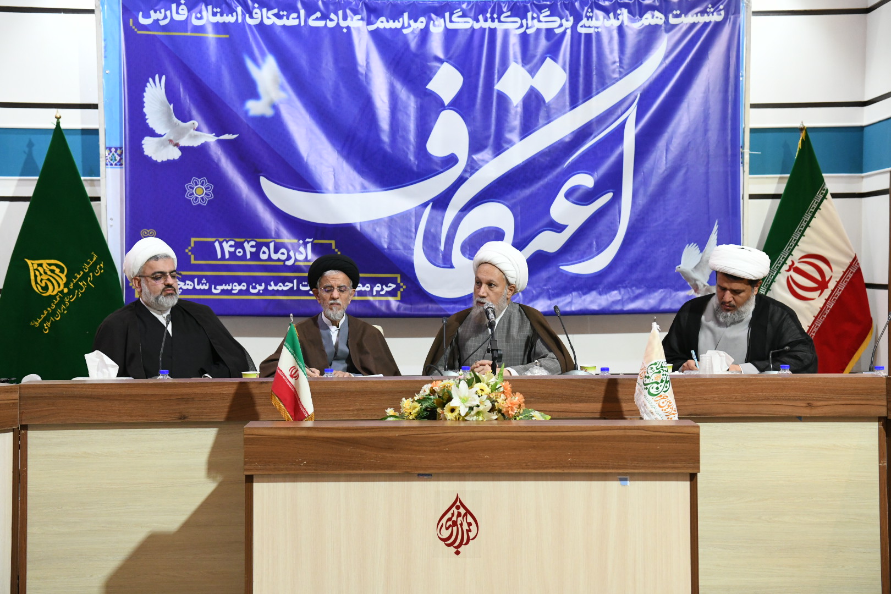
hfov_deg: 39.6
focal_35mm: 50
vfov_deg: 27.0
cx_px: 446
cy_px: 297
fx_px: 1237
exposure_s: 1/100
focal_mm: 50
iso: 4000
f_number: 5
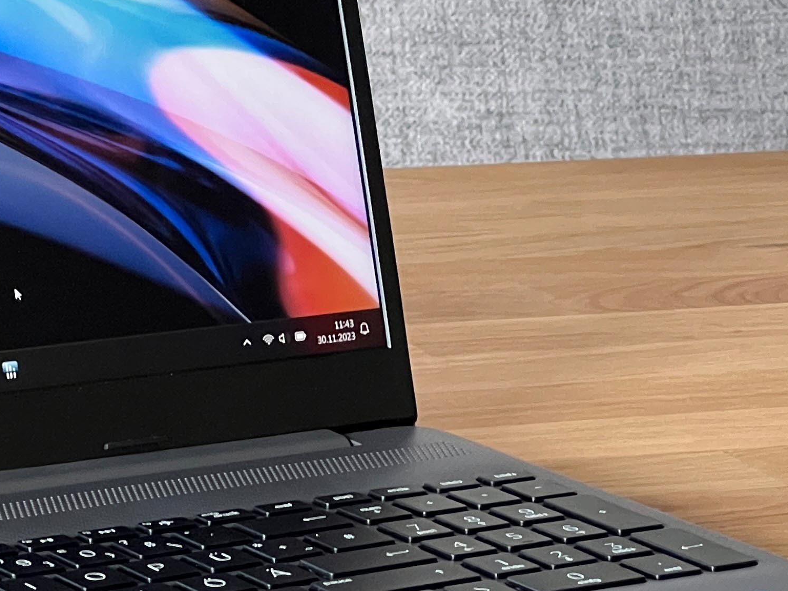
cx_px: 60
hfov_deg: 9.5
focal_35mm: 207
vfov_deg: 7.2
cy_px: 319
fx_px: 4712
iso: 400
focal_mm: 9
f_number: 2.8
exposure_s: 1/60
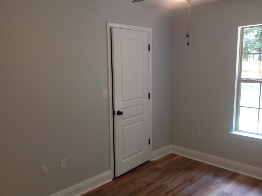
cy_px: 98
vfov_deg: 40.6
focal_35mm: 35
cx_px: 131
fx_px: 265
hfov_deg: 52.7
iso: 50
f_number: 2.4
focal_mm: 4.28
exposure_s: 1/15
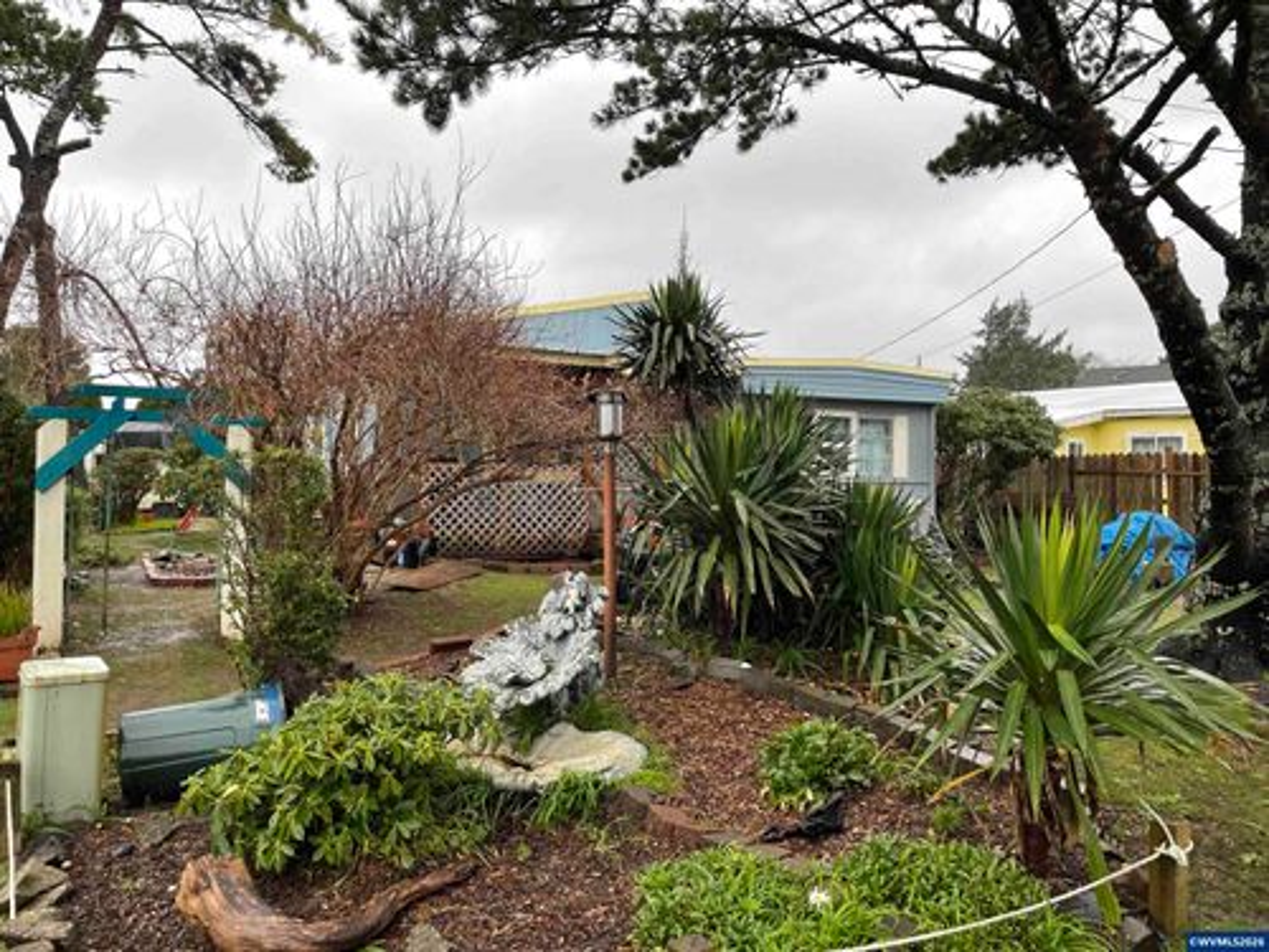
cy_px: 476
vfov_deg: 53.1
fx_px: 953
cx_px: 634
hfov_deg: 67.3
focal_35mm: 26
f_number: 1.6
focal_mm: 4.2
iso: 32
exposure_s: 1/233
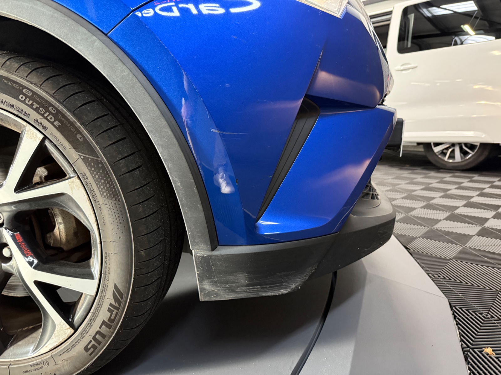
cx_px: 250
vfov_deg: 56.8
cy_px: 188
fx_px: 347
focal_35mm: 24
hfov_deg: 71.6
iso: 800
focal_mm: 6.76
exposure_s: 1/33
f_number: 1.78
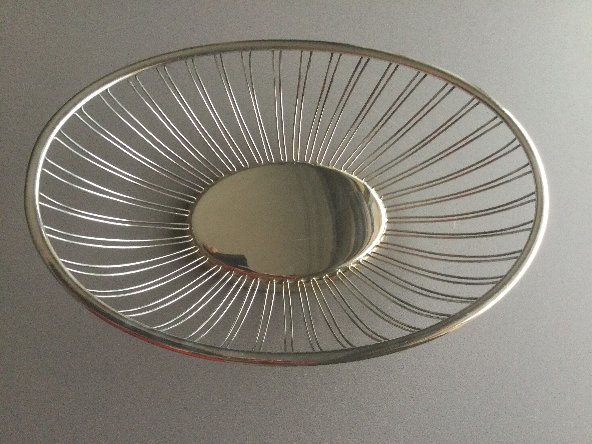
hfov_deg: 58.4
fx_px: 530
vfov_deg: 45.4
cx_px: 296
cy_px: 222
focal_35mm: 31
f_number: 2.4
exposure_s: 1/33
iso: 125
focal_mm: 3.3
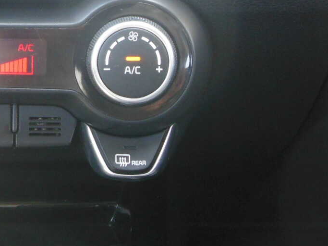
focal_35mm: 178
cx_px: -46
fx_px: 1686
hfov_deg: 10.9
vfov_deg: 8.3
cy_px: 3
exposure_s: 1/20
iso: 400
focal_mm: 13.6
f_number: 4.4
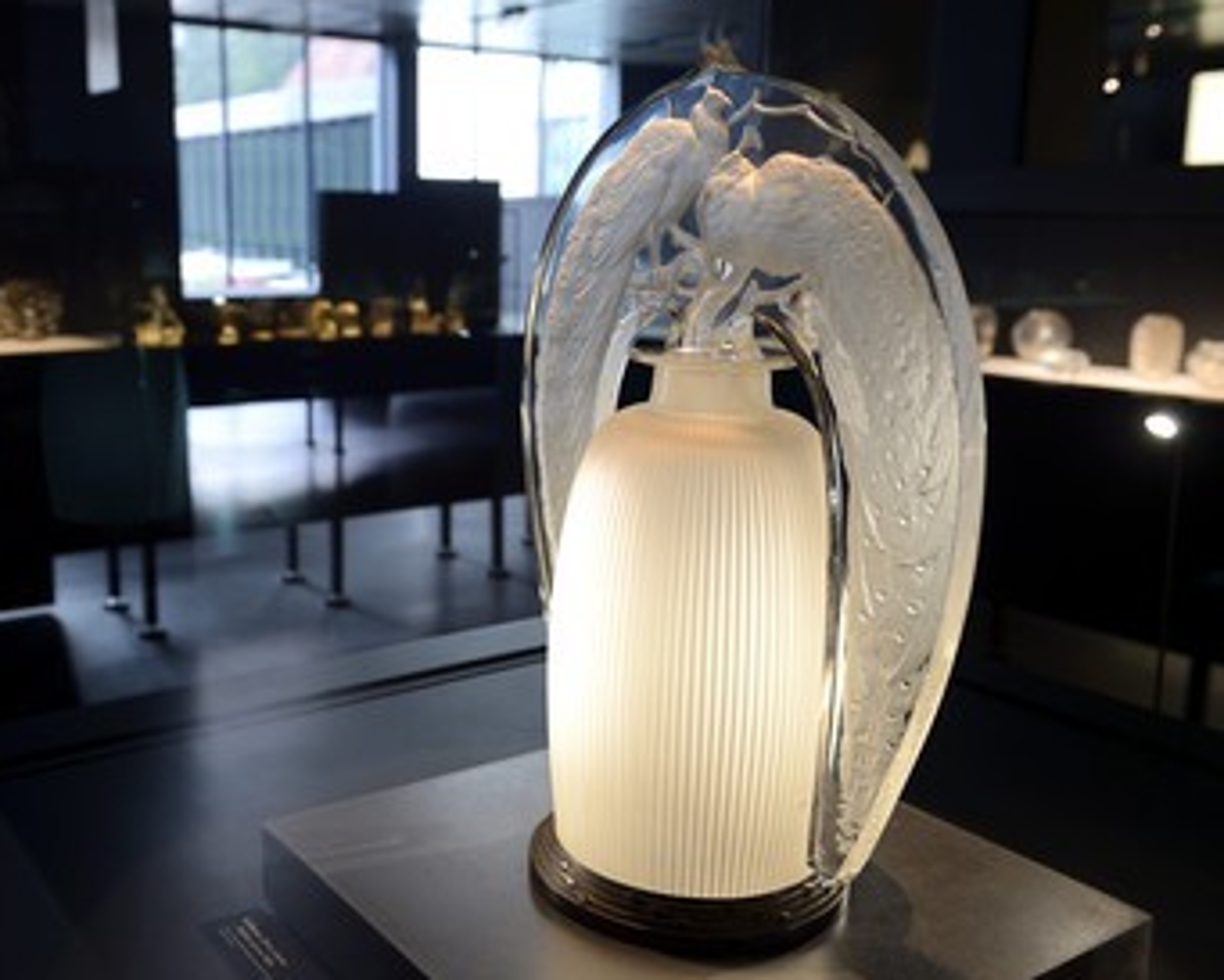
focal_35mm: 37
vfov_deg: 40.1
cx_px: 485
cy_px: 481
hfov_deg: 48.7
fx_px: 1341
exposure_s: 1/13
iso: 400
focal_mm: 32
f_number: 5.6
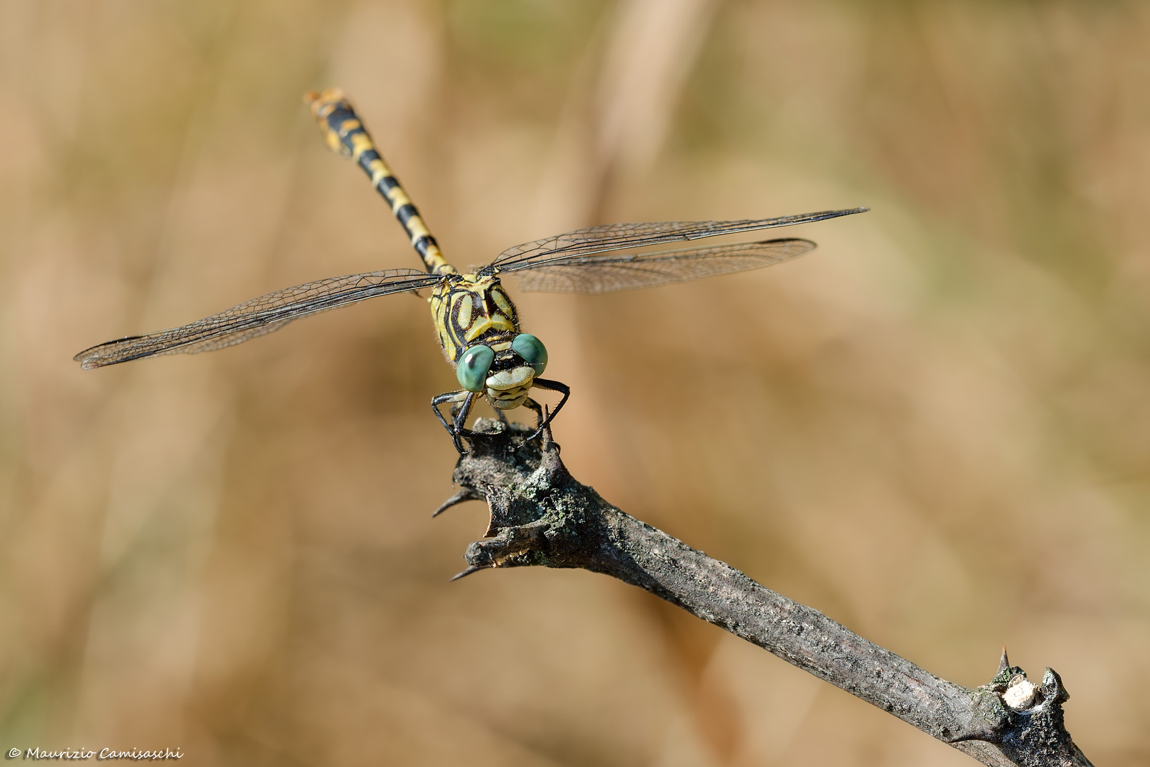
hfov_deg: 9.1
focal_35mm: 227
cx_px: 574
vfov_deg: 6.1
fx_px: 7251
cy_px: 384
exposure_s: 1/200
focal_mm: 150
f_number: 9
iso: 200
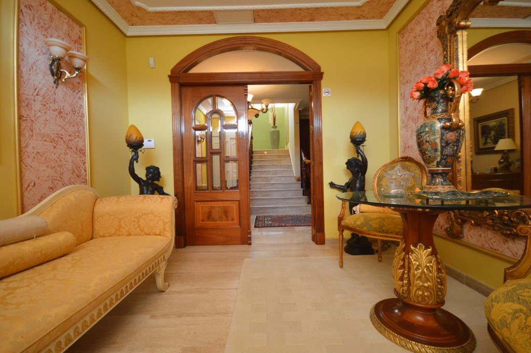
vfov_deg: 77.2
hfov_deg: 100.4
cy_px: 176
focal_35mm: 15
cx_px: 266
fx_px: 221
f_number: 4
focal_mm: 10
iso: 1250
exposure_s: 1/60
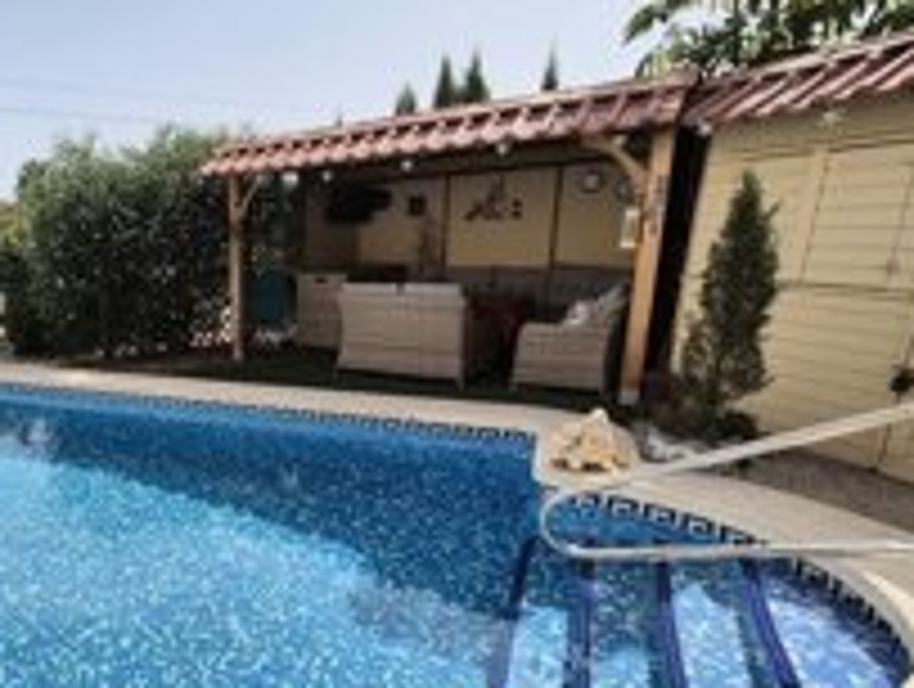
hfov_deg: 67.0
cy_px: 423
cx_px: 185
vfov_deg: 58.4
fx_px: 608
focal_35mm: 23
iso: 50
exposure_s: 1/5000
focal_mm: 2.2
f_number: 2.2
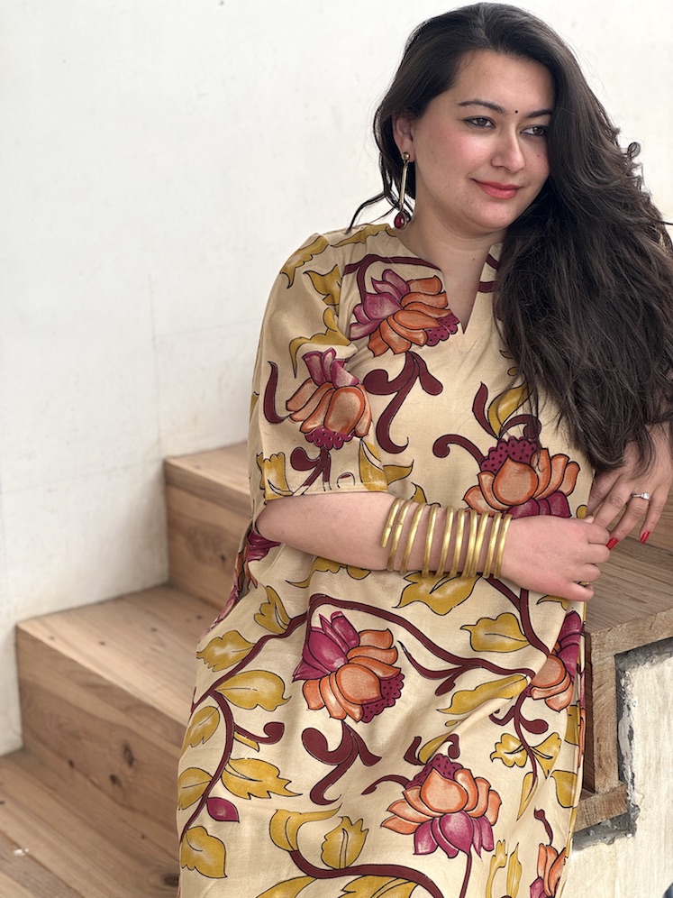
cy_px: 449
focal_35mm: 77
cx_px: 336
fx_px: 1996
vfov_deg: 25.3
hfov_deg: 19.1
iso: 64
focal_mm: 9
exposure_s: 1/99
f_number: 2.8
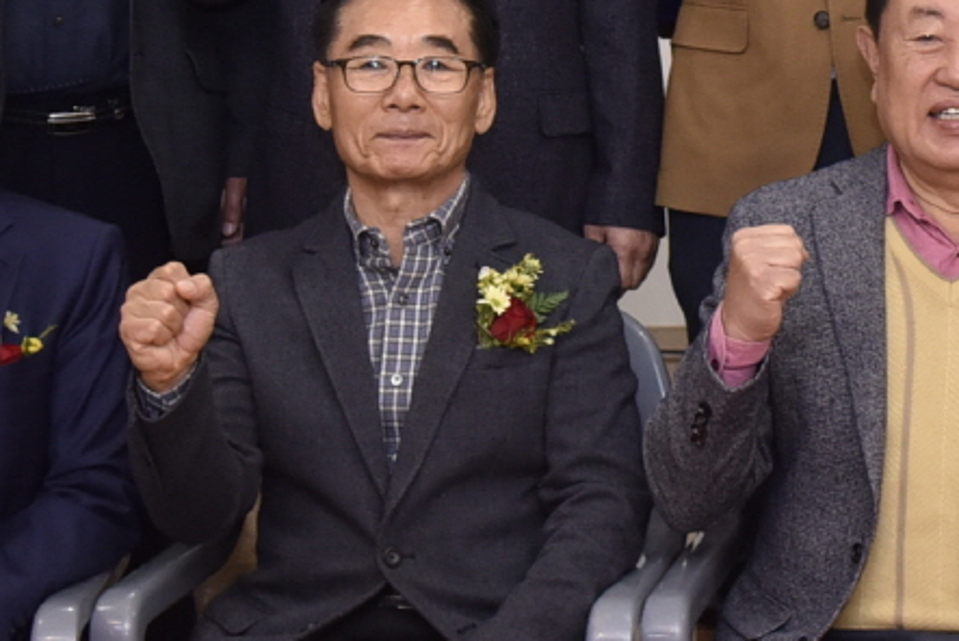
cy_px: -82
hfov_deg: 13.6
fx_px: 3972
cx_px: 922
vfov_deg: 9.1
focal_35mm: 149
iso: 1000
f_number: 4.5
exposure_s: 1/125
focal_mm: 30
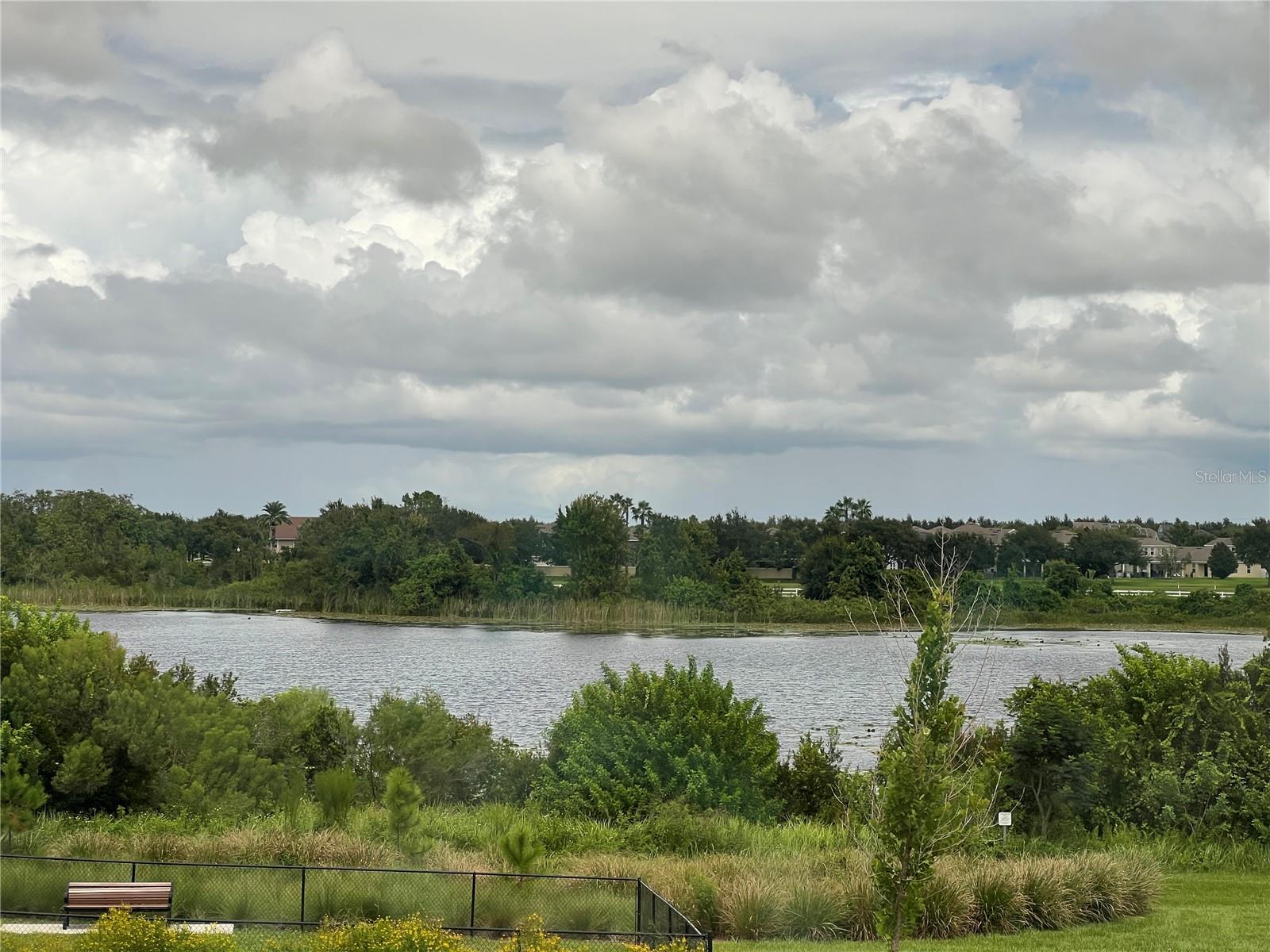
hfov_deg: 25.3
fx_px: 2825
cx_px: 635
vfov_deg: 19.1
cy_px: 476
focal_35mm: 77
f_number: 2.8
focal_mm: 9
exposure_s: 1/840
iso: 32
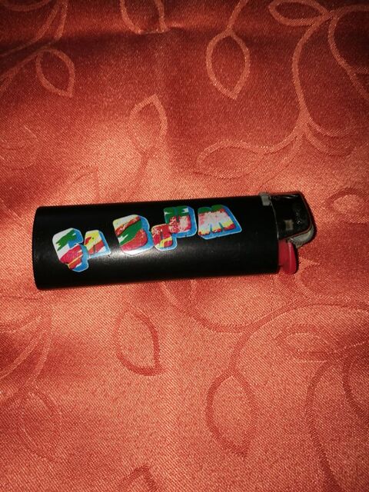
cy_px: 246
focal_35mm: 27
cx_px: 184
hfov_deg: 51.4
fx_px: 384
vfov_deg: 65.3
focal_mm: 4.5
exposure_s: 1/190
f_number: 2.2
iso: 50
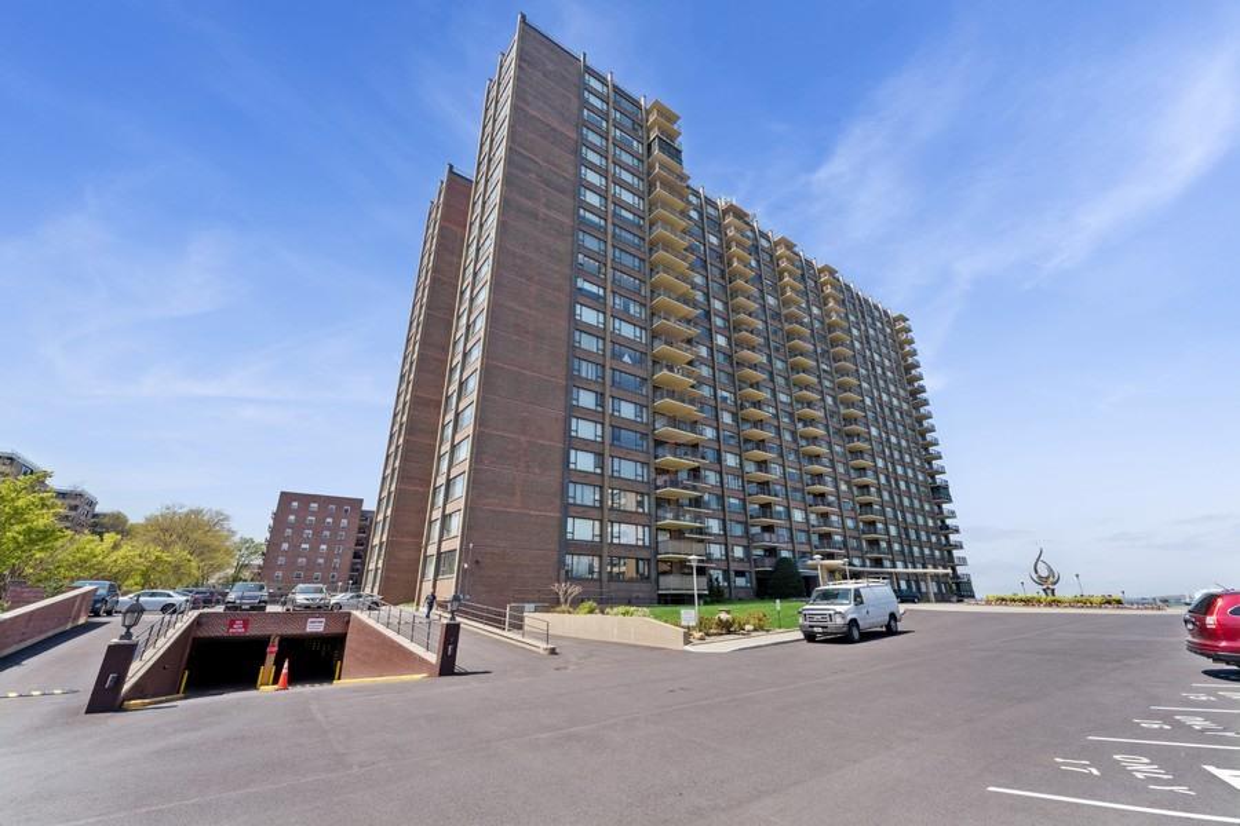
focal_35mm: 14
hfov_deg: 104.3
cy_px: 413
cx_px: 620
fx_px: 482
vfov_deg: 81.2
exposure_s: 1/160
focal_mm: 14
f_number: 11
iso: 100
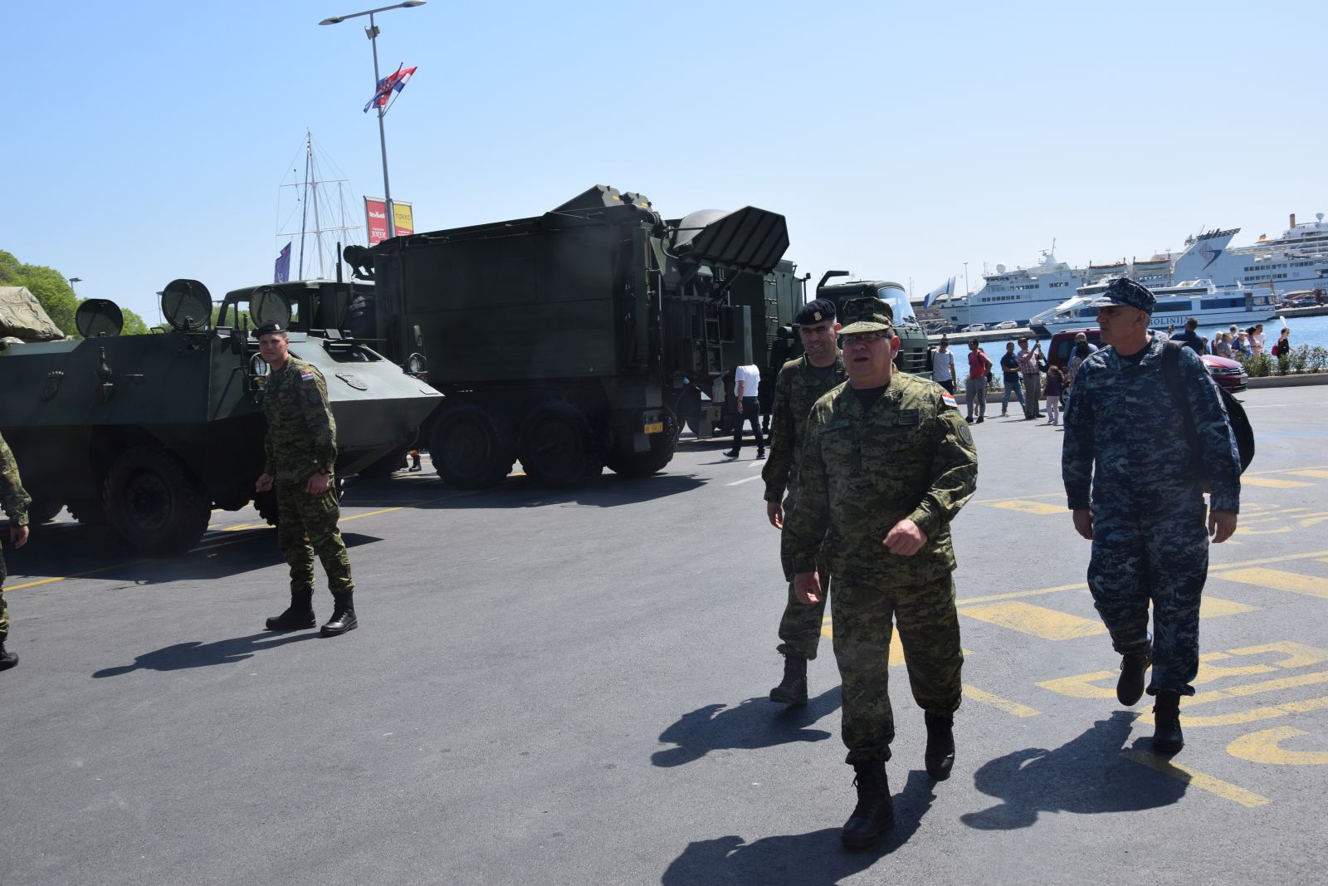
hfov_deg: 57.2
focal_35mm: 33
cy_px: 443
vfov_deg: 40.0
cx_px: 664
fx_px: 1217
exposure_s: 1/400
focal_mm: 22
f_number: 10
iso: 200
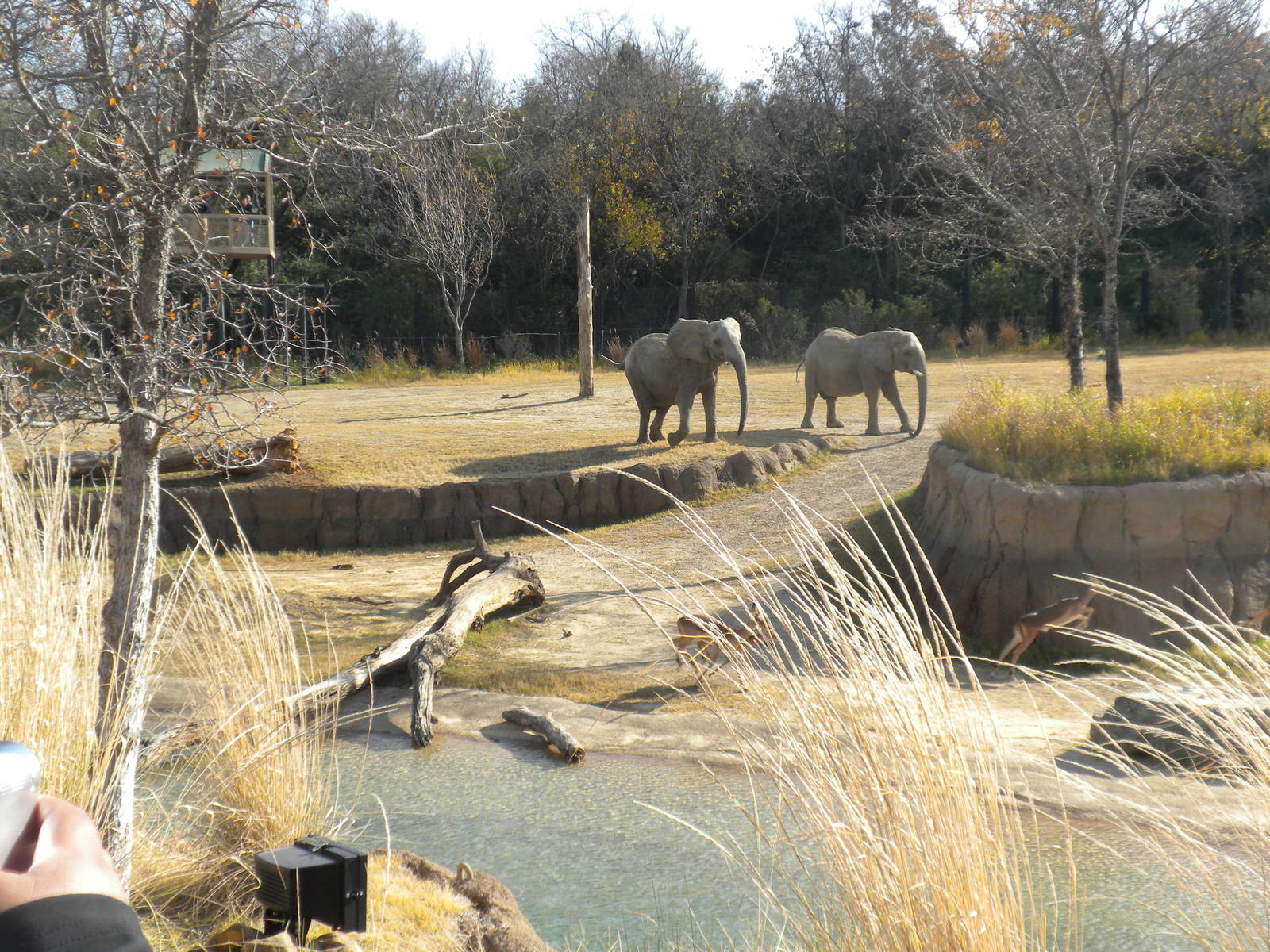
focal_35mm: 52
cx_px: 635
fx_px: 1908
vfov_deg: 28.0
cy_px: 476
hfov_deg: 36.8
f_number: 4.3
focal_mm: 9.1
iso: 64
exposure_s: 1/294
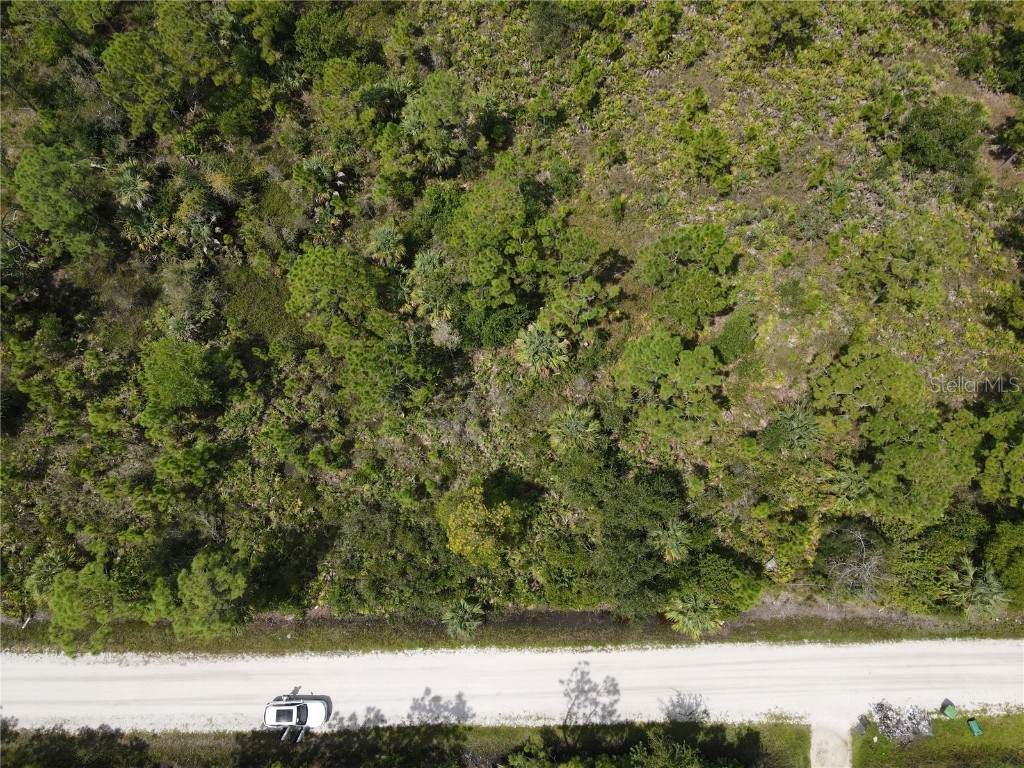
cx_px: 512
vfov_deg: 56.8
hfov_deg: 71.6
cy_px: 384
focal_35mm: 24
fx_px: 710
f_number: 2.8
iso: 100
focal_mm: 4.5
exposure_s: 1/640
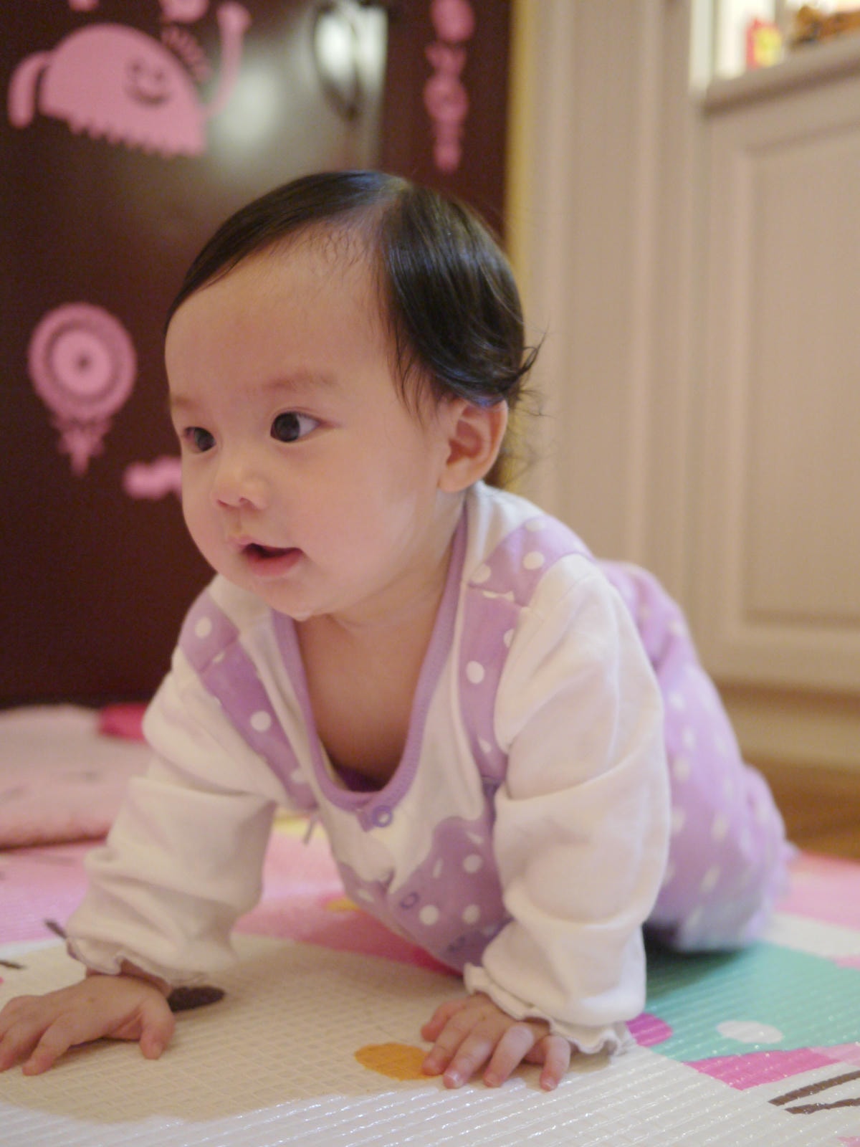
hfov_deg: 36.0
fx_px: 1325
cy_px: 574
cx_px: 430
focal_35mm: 40
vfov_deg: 46.8
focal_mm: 20
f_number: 1.7
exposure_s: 1/60
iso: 800
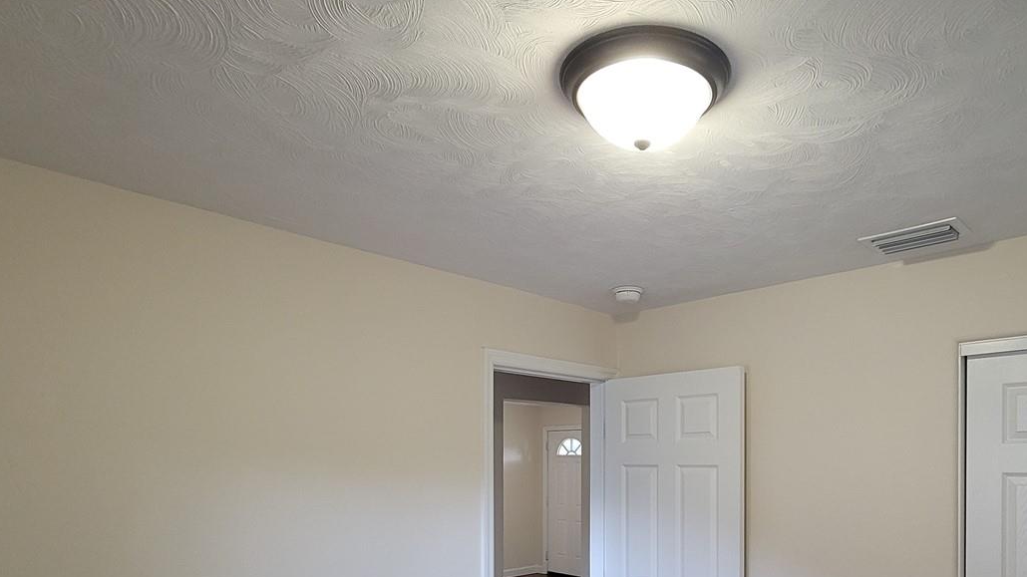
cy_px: 463
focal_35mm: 22
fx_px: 599
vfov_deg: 48.5
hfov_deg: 80.8
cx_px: 584
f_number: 2.2
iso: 320
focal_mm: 2.2
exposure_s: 1/40
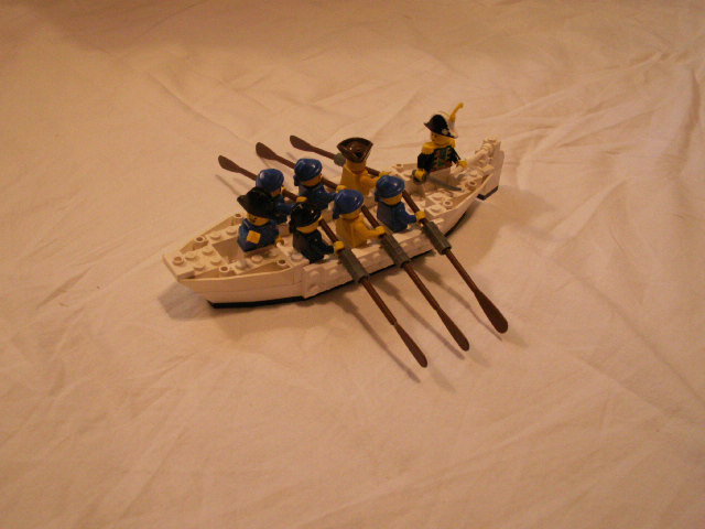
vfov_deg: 40.7
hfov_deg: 52.6
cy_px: 264
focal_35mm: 35
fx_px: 713
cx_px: 352
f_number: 2.8
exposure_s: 1/20
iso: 160
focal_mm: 5.86
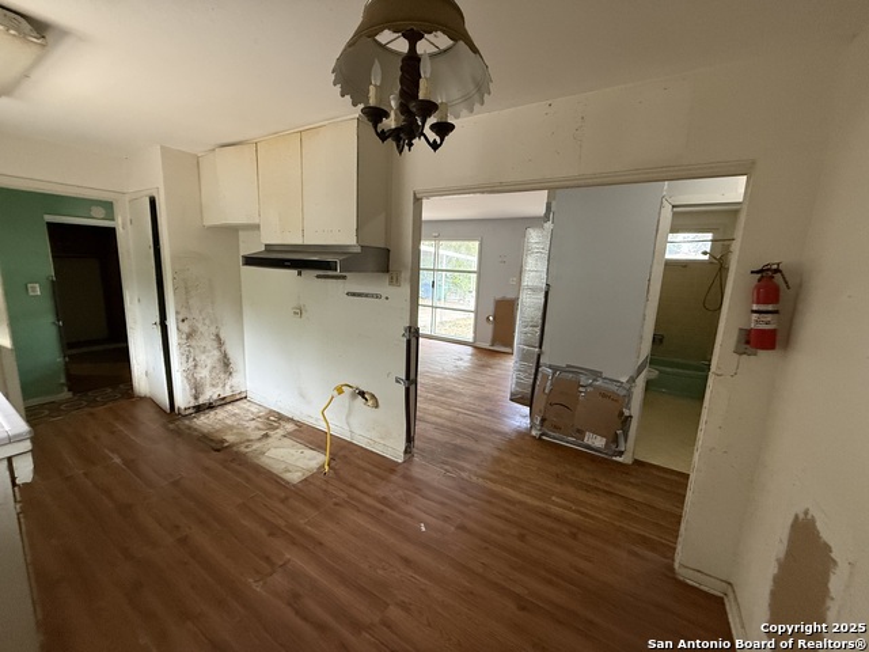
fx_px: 351
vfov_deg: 85.7
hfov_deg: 102.1
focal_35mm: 14
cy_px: 326
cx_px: 434
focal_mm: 2.22
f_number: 2.2
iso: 400
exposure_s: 1/60
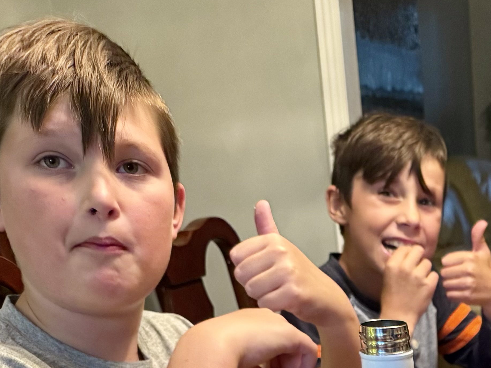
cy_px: 561
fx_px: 1064
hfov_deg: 22.5
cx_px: 680
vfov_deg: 17.5
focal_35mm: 75
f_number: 1.78
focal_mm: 6.76
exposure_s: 1/60
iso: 400
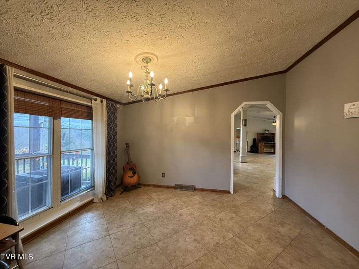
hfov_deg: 102.1
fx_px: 145
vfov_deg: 85.7
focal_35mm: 14
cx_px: 180
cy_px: 134
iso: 400
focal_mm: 2.22
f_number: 2.2
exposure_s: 1/60
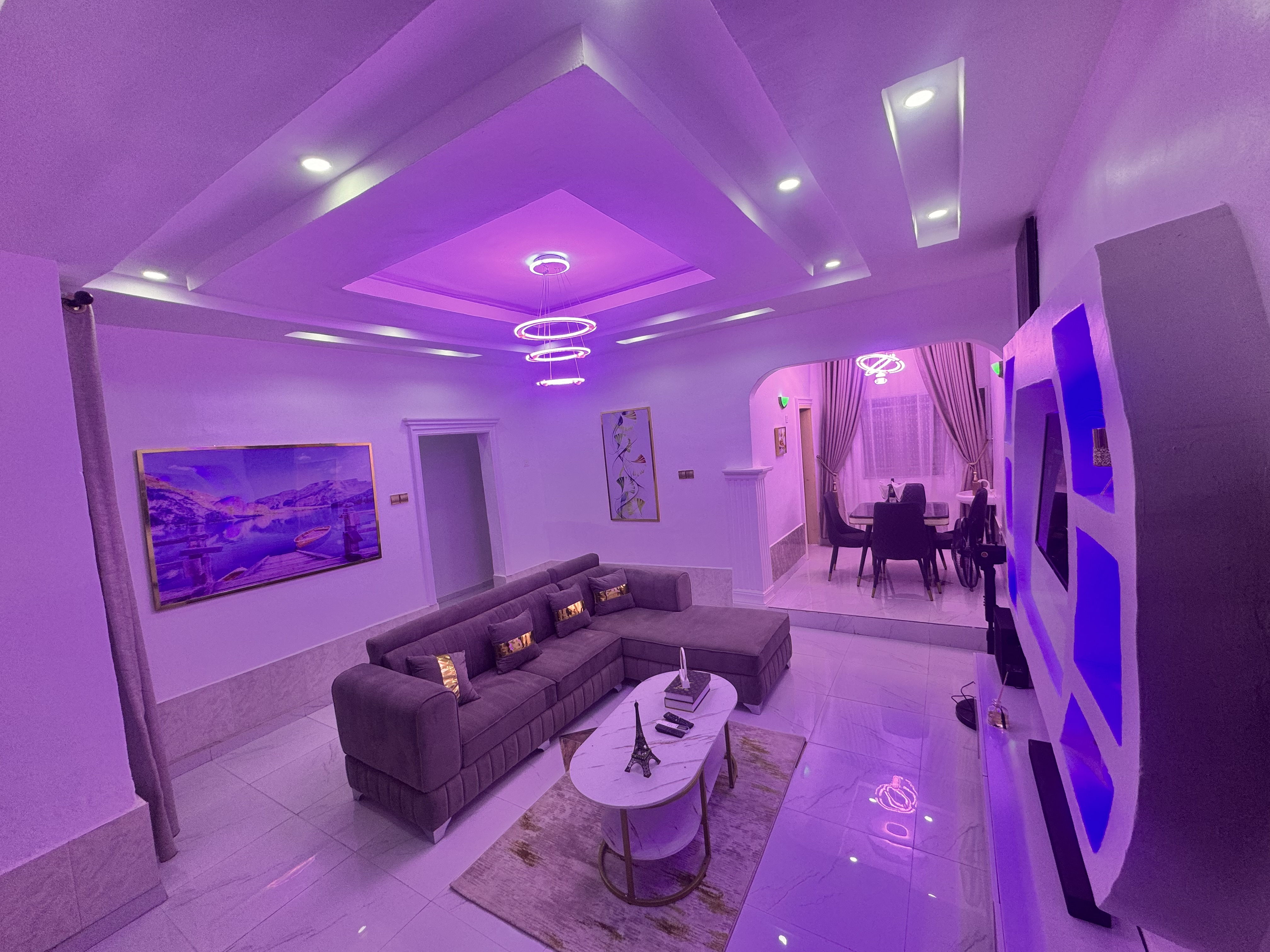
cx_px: 635
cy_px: 476
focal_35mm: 14
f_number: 2.2
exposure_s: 1/100
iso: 100
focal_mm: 2.22
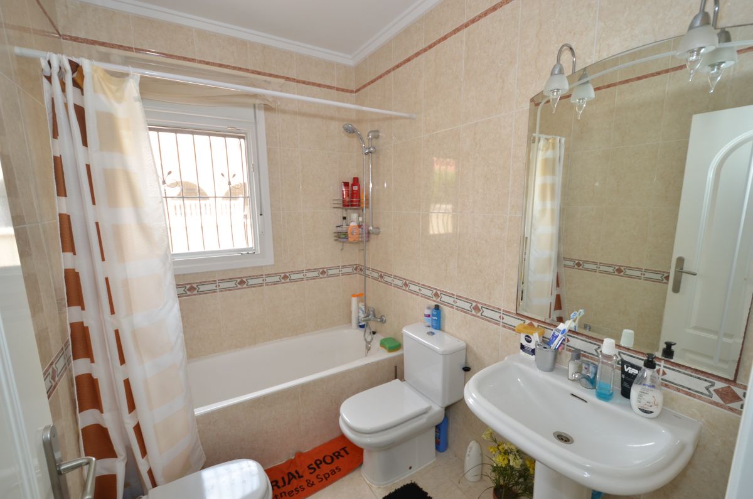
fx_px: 313
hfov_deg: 100.5
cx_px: 376
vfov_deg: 77.1
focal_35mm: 15
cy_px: 250
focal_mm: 10
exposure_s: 1/60
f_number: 4
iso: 400
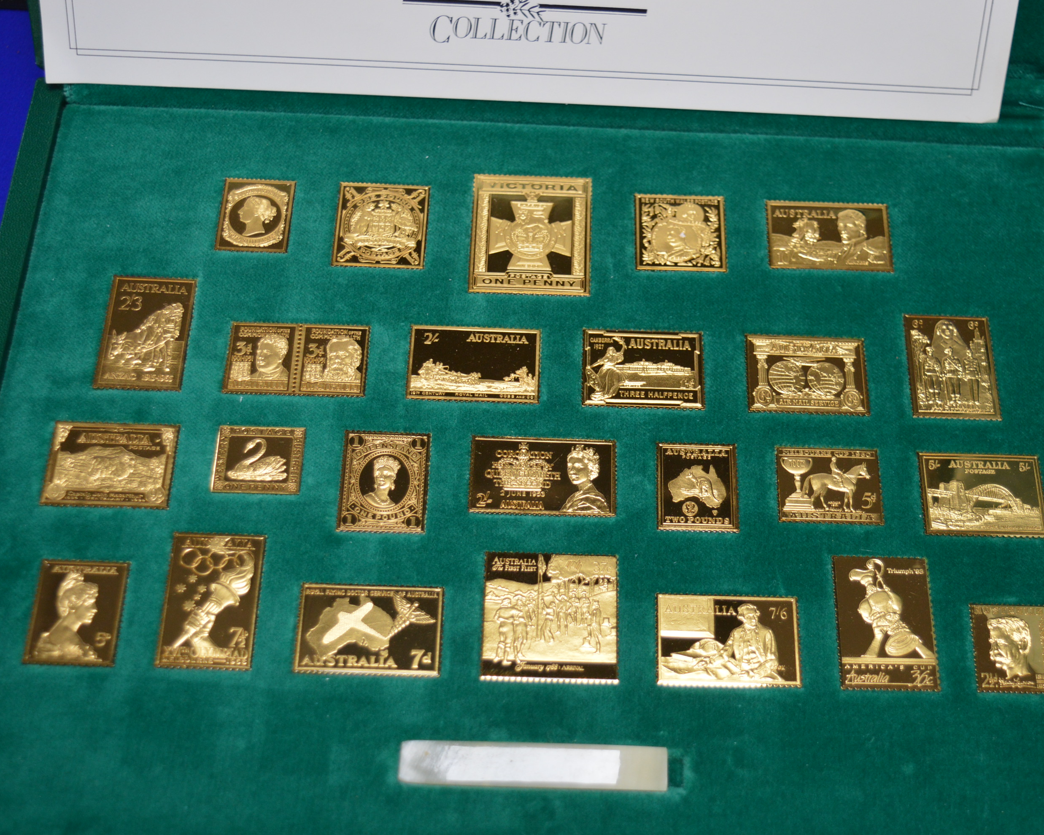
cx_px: 577
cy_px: 417
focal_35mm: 50
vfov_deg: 30.5
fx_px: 1532
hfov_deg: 37.6
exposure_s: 1/60
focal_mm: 29
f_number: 4.2
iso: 500
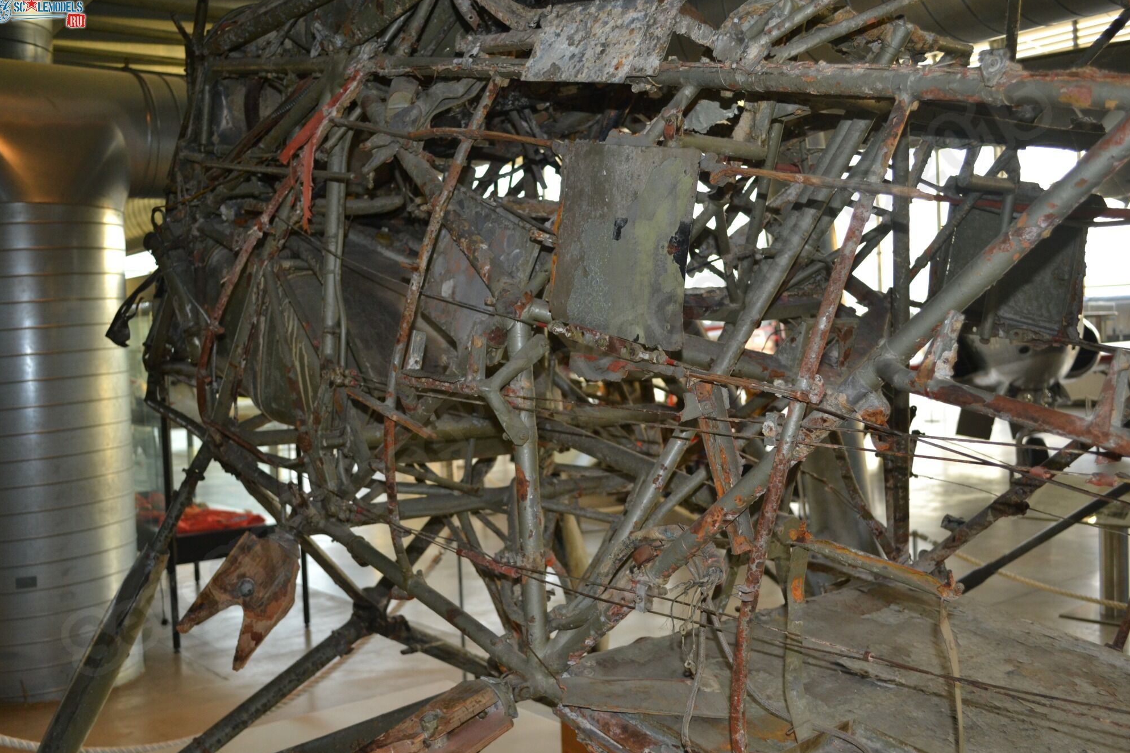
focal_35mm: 34
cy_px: 373
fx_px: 1067
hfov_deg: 55.8
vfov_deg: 38.9
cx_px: 562
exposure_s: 1/60
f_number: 4
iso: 450
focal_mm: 22
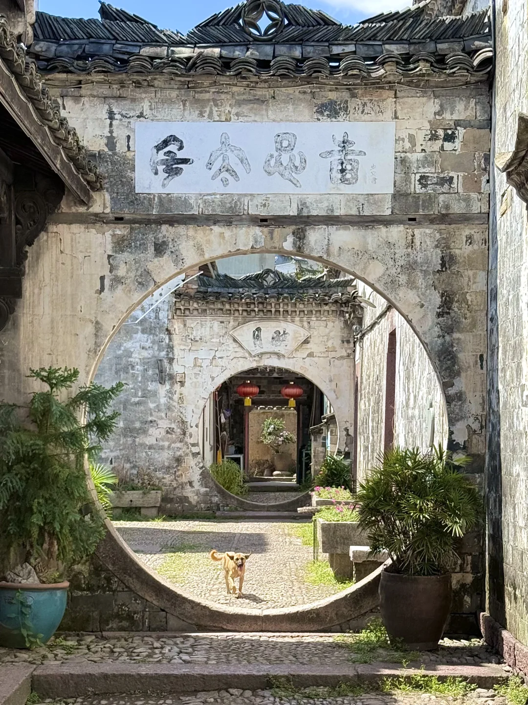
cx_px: 264
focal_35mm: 48
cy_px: 352
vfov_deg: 39.7
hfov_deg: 30.3
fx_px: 977
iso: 100
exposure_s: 1/2342
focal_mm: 6.76
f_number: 1.78
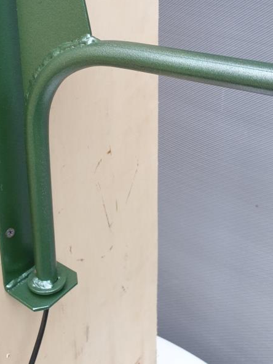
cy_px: 66
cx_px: 145
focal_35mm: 45
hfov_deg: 32.2
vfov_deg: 40.1
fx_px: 473
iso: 125
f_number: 2.4
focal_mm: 4.3
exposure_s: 1/50
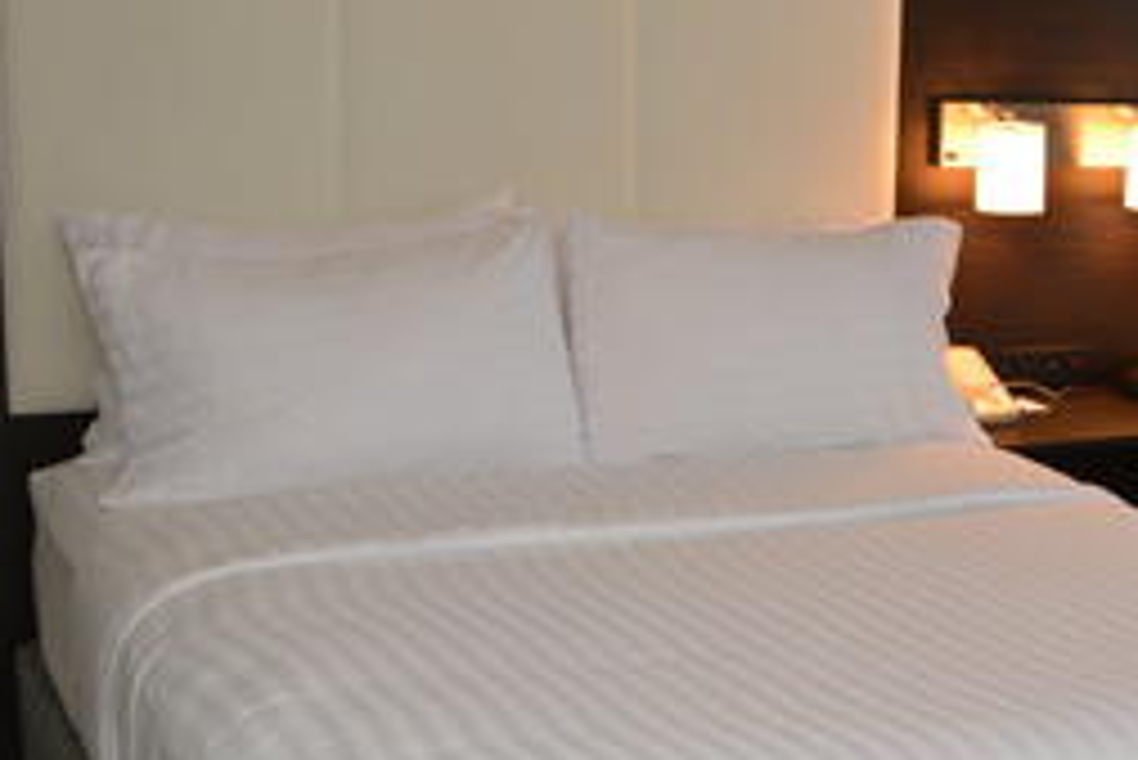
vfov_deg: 20.6
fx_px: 2087
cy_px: 380
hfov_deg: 27.9
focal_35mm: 66
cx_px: 1239
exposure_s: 1/60
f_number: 5.6
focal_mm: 18
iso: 320
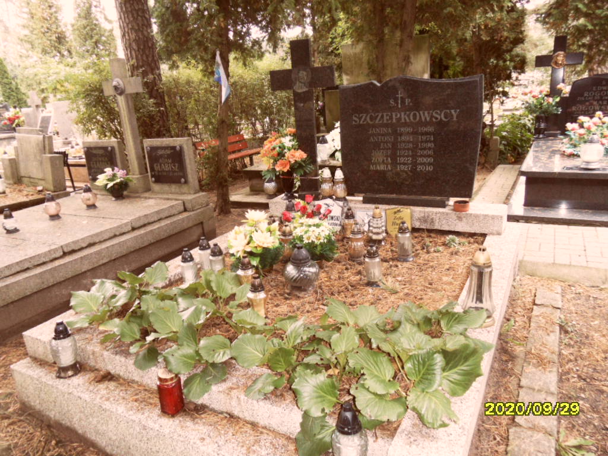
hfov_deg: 71.6
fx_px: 422
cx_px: 304
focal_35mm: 24
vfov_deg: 56.8
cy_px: 228
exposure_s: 1/30
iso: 200
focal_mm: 3.9
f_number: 3.2
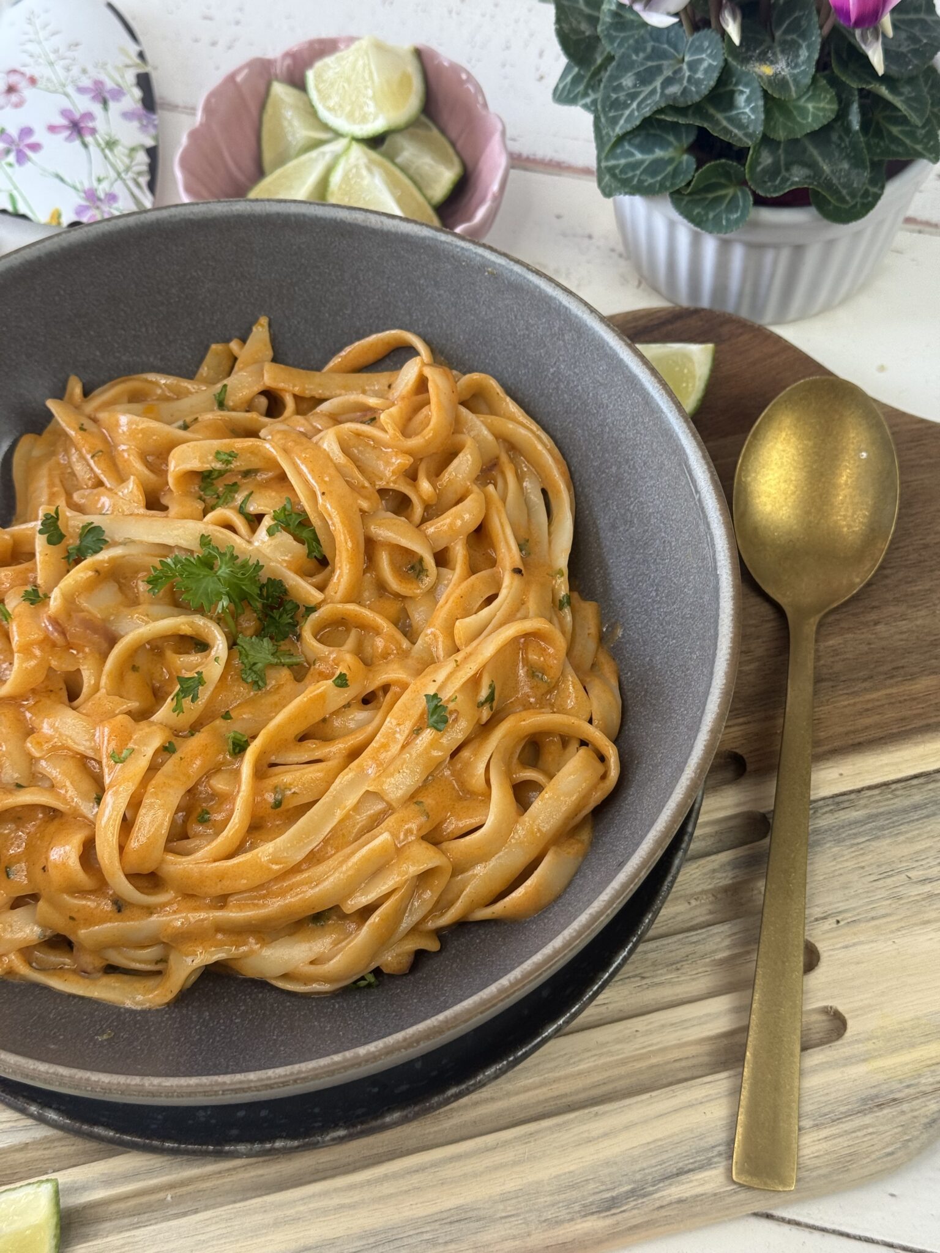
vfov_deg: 39.7
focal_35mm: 48
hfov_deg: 30.3
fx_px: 1738
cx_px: 470
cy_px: 626
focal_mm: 6.76
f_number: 1.78
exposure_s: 1/121
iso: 80
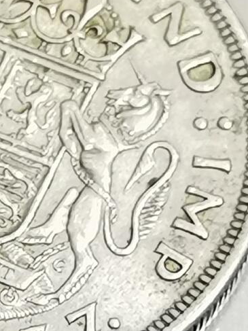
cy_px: 365
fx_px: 2791
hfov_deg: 5.1
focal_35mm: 292
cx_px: -64
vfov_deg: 6.8
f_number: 1.9
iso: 200
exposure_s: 1/100
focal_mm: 6.67
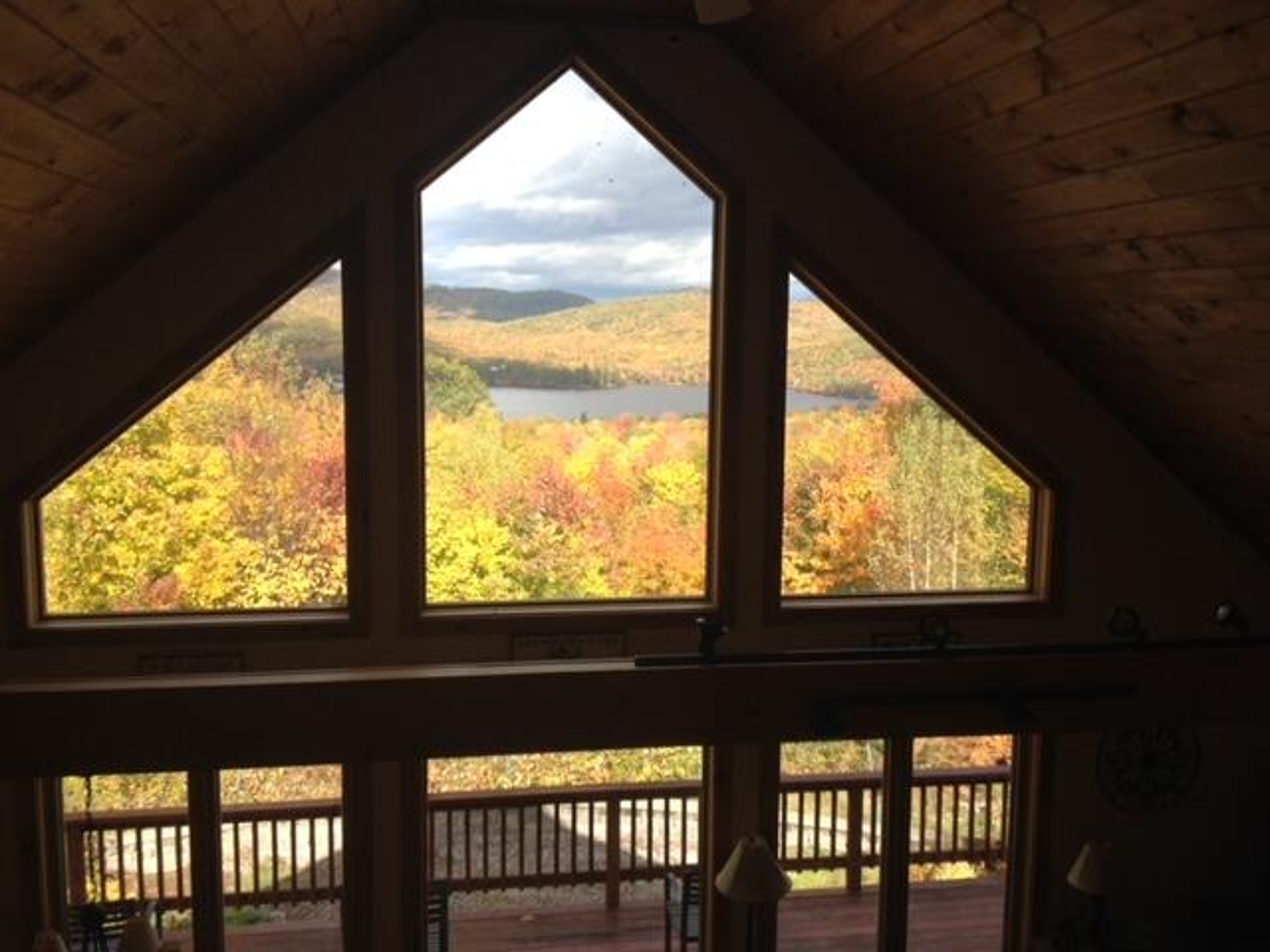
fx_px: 1284
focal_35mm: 35
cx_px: 635
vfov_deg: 40.7
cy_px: 476
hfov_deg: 52.6
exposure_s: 1/435
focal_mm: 4.28
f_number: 2.4
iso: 50
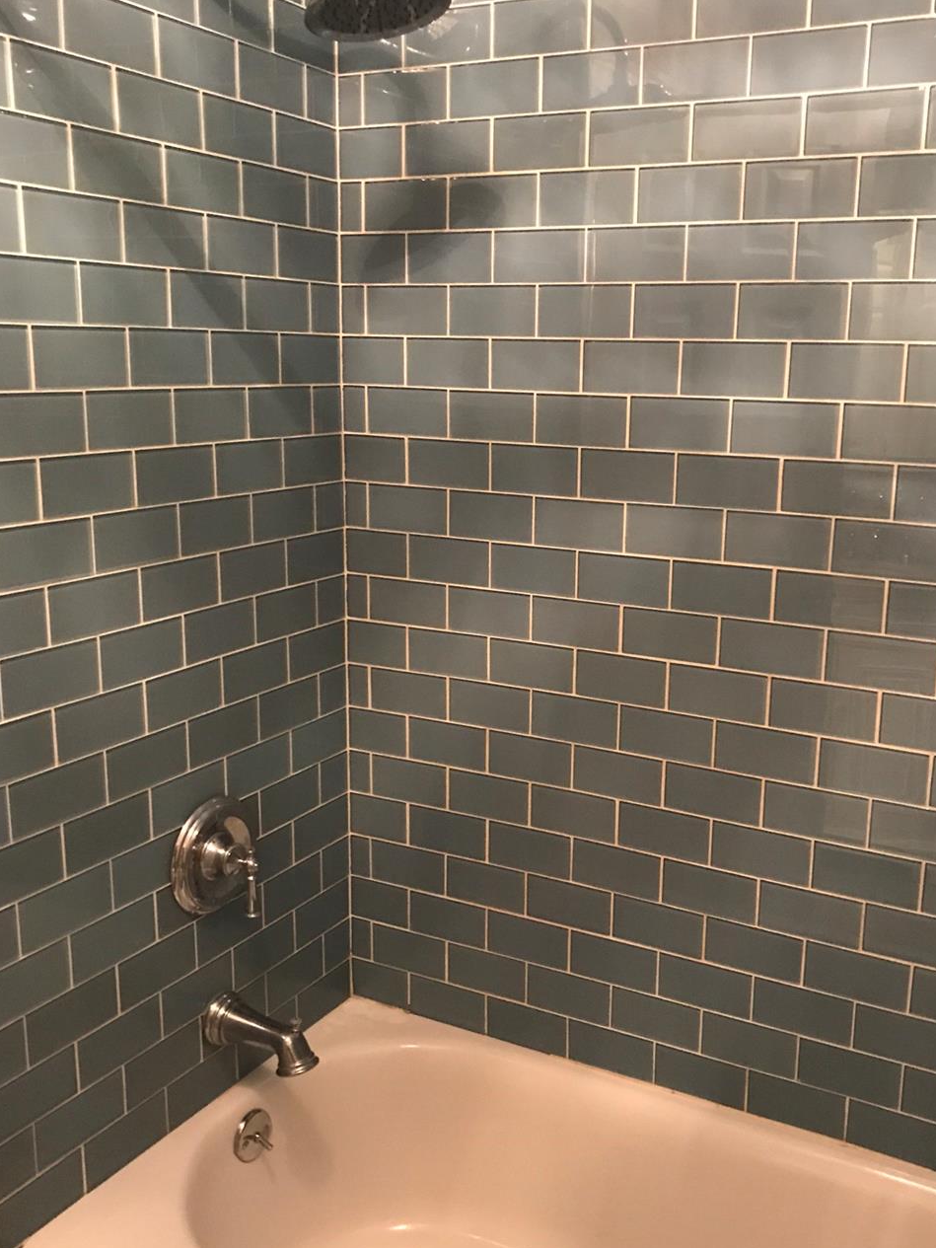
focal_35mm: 34
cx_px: 532
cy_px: 645
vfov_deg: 53.9
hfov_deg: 41.7
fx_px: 1226
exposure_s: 1/5
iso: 80
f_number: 1.8
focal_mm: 3.99
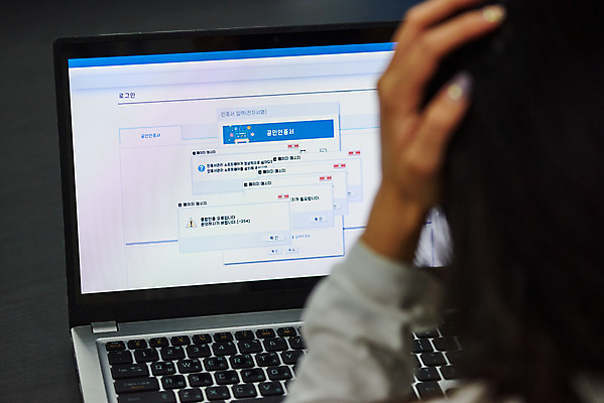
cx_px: 302
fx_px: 1762
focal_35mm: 105
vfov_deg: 13.1
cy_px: 202
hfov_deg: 19.4
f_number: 4.5
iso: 1000
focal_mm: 105
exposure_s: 1/125
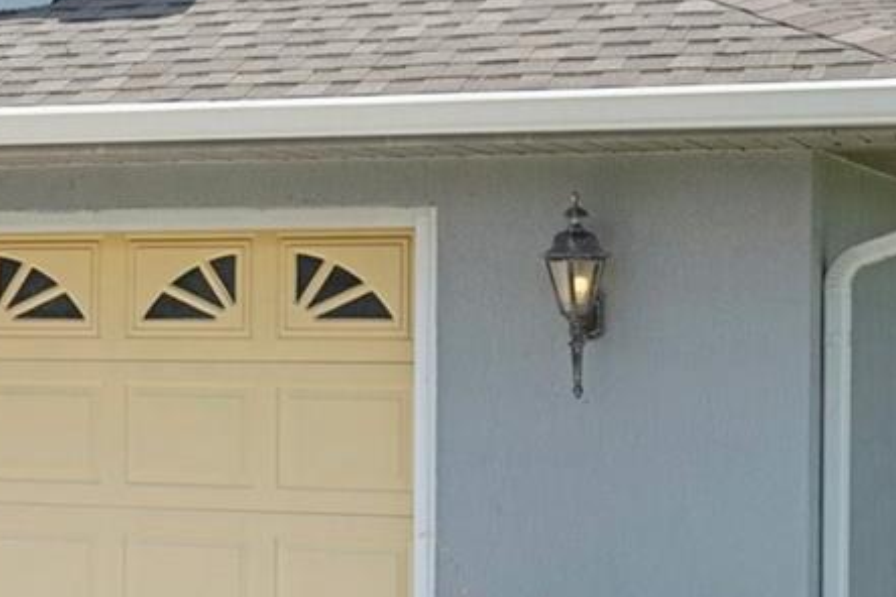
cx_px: -30
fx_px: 2688
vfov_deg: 12.7
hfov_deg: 18.4
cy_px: 397
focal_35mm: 108
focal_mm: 30
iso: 400
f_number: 8
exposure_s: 1/400
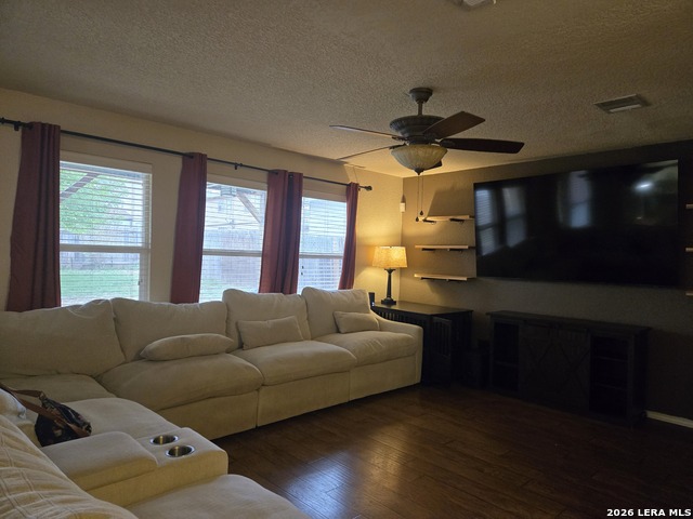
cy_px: 260
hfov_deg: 73.9
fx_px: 460
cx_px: 346
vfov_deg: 58.9
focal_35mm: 23
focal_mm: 5.4
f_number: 1.8
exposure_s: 1/120
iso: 800
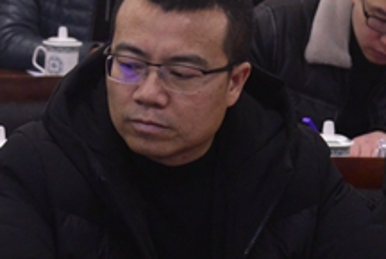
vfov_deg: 9.7
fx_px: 1526
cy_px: 148
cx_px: -70
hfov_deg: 14.0
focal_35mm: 142
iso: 3200
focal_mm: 48
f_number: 5
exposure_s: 1/60
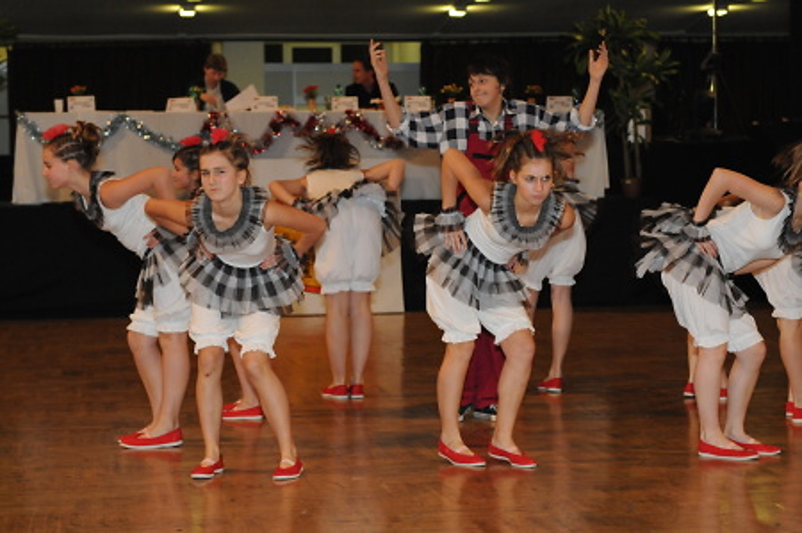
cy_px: 266
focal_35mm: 87
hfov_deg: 23.4
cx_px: 401
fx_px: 1936
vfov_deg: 15.7
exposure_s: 1/200
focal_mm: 58
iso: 1600
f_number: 3.5
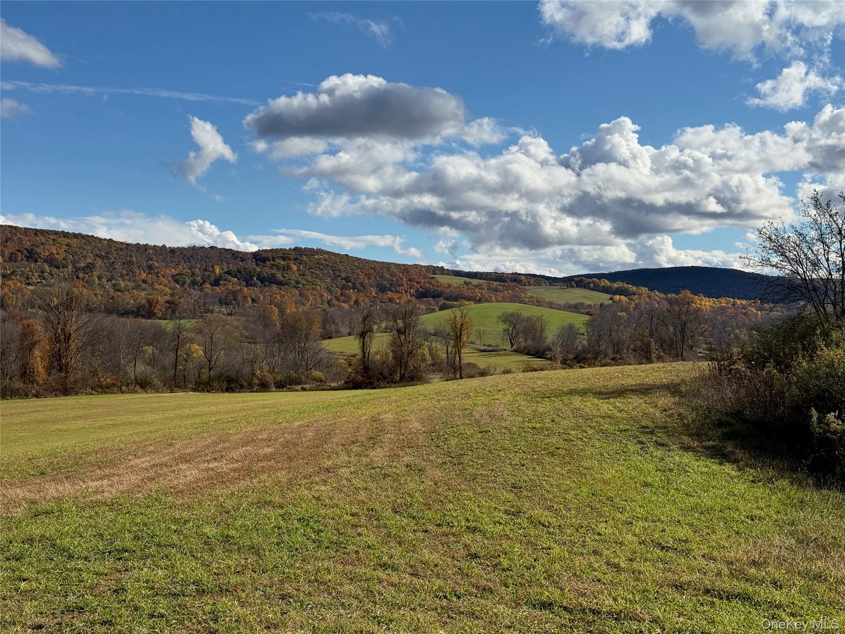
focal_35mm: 48
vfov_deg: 30.3
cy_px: 317
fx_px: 1172
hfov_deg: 39.7
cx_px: 422
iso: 80
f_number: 1.78
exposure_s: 1/8772
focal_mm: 6.76
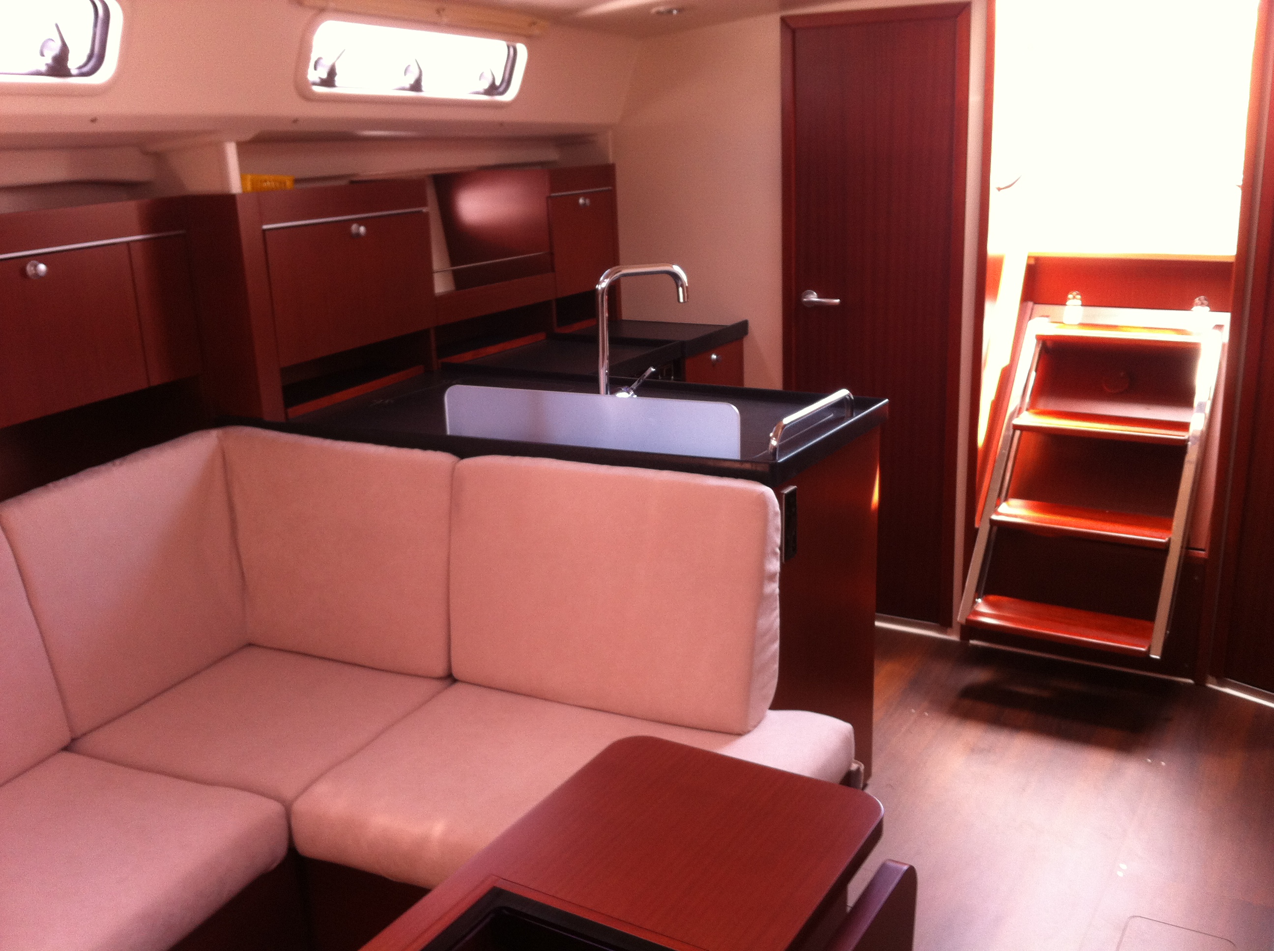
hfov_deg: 52.7
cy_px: 476
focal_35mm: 35
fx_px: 1286
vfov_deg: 40.6
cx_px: 637
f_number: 2.8
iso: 100
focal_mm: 3.85
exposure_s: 1/30
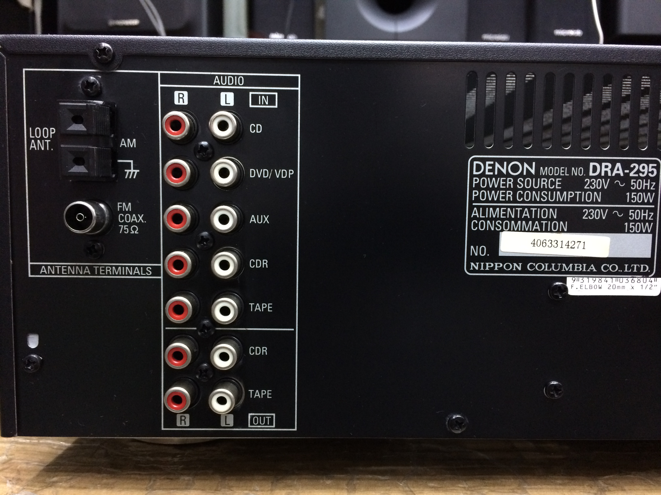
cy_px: 248
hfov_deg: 61.7
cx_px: 330
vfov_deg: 48.2
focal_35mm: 29
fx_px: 554
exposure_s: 1/33
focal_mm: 4.15
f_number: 2.2
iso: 320
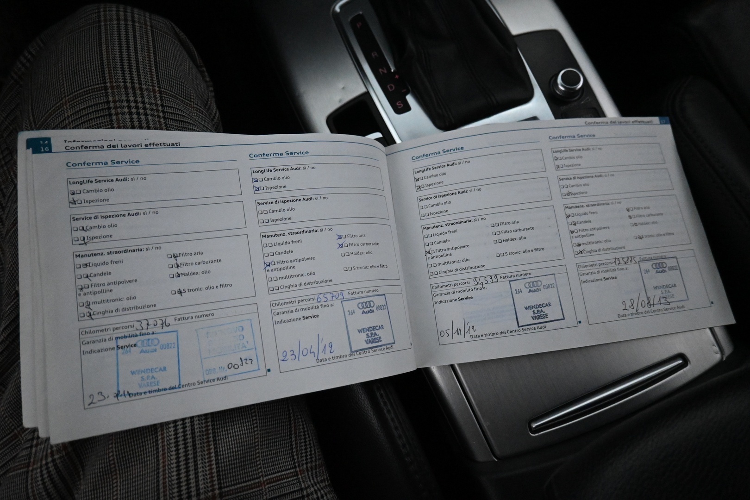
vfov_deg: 53.1
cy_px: 250
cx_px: 375
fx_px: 500
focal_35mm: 24
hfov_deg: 73.7
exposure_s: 1/500
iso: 6400
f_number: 3.5
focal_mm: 16
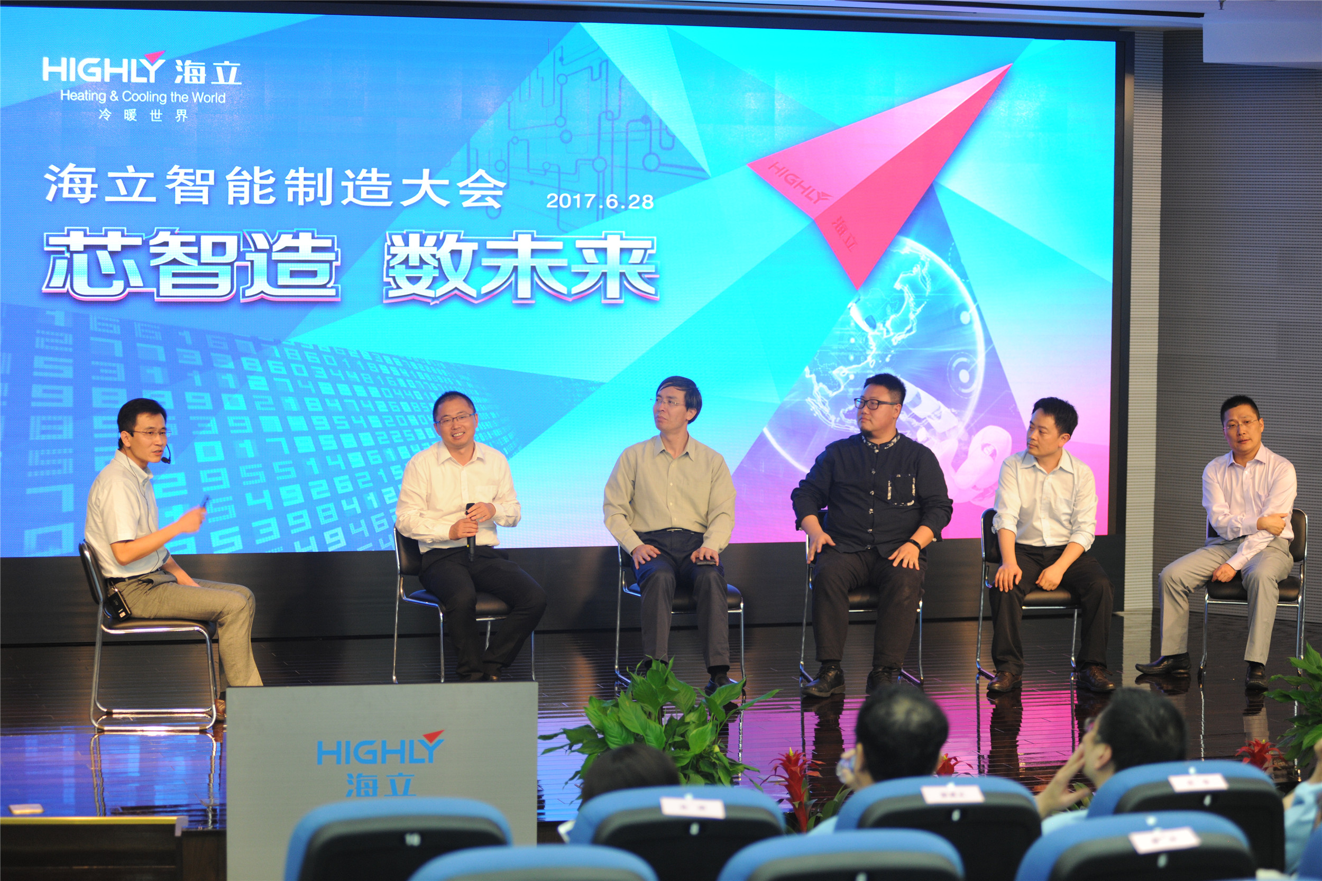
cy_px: 440
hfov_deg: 25.4
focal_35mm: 80
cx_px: 661
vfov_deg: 17.1
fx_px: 2937
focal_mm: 80
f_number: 2.8
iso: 800
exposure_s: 1/60
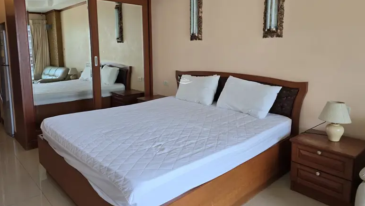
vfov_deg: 44.2
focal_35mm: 26
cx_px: 185
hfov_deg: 71.9
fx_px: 252
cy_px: 81
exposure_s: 1/100
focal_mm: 6.3
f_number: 1.7
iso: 64
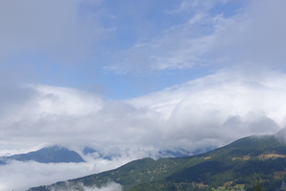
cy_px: 138
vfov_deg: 35.4
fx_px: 294
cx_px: 135
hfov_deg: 51.8
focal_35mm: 37
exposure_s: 1/1000
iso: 125
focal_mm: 8.8
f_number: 5.6
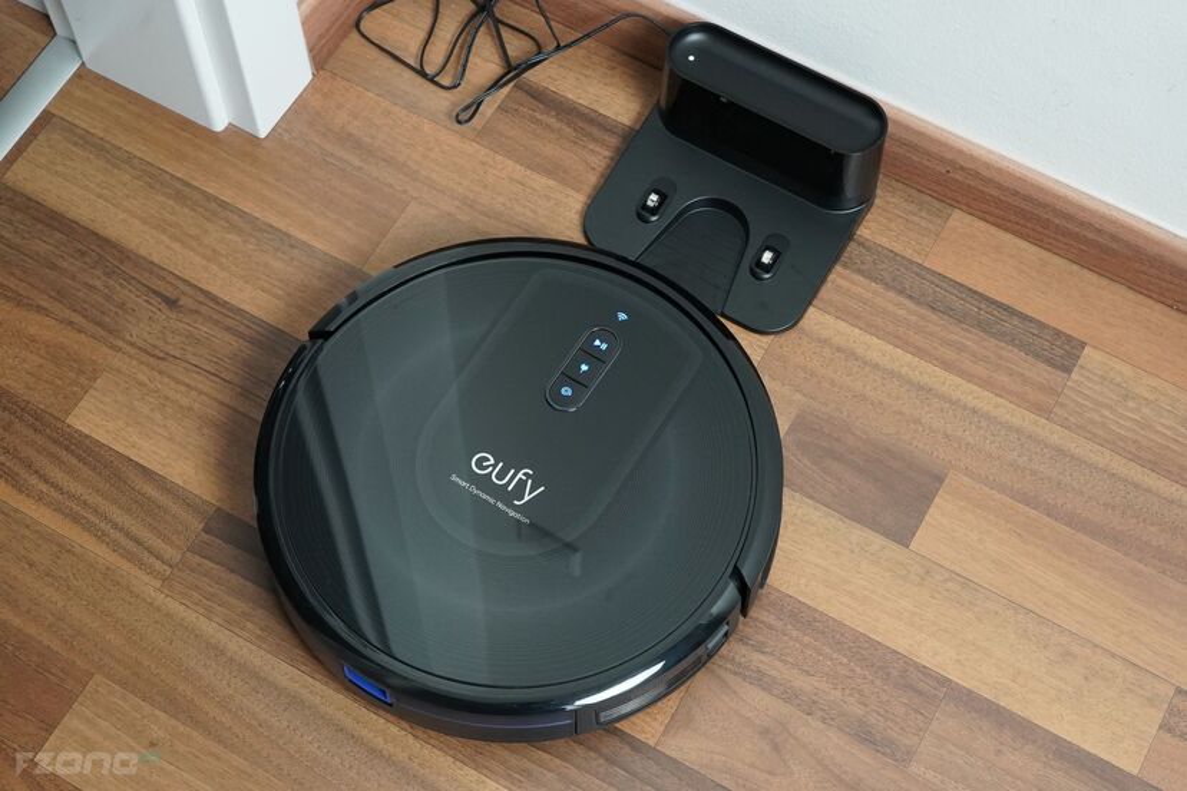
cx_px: 594
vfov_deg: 27.5
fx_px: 1616
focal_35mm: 49
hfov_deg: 40.3
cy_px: 396
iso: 6400
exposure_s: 1/160
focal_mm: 49
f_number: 8
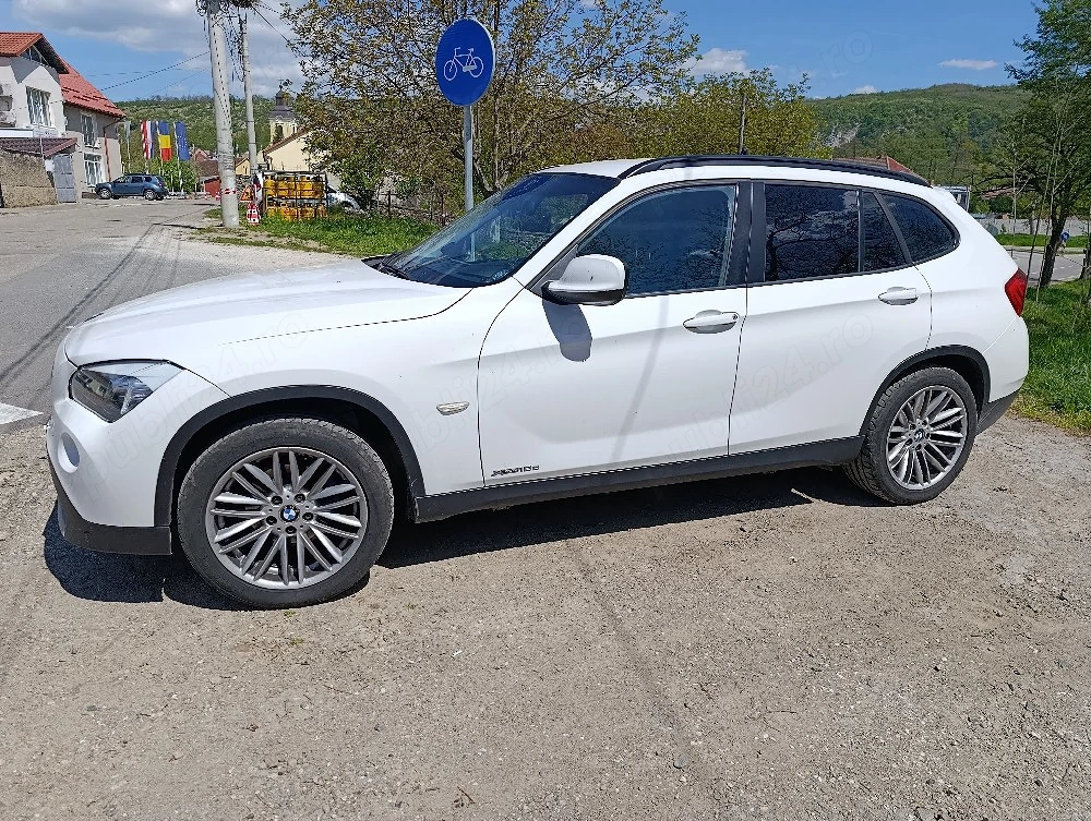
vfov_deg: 59.0
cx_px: 546
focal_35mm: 23
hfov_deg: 73.8
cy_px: 410
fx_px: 726
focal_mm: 6.11
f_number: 1.65
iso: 51
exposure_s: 1/1000
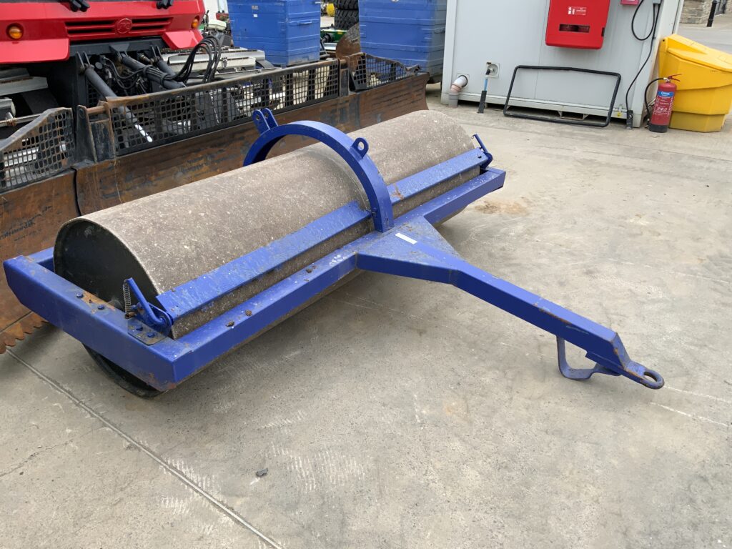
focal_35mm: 29
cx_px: 366
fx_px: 613
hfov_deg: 61.7
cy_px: 274
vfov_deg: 48.2
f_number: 1.8
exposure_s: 1/568
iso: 16
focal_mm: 3
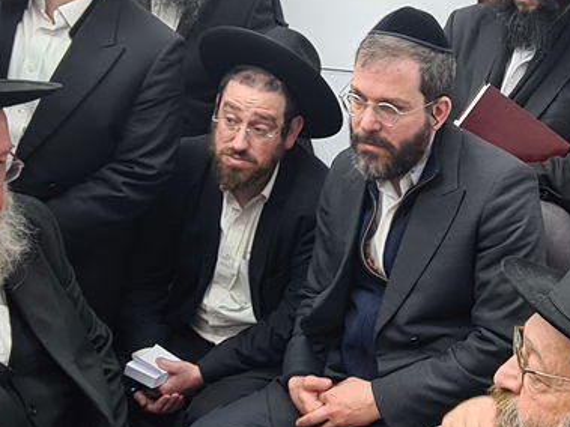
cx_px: 391
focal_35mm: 48
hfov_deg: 39.1
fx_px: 790
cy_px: 226
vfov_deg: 30.2
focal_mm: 2.22
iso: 64
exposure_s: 1/50
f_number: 2.2
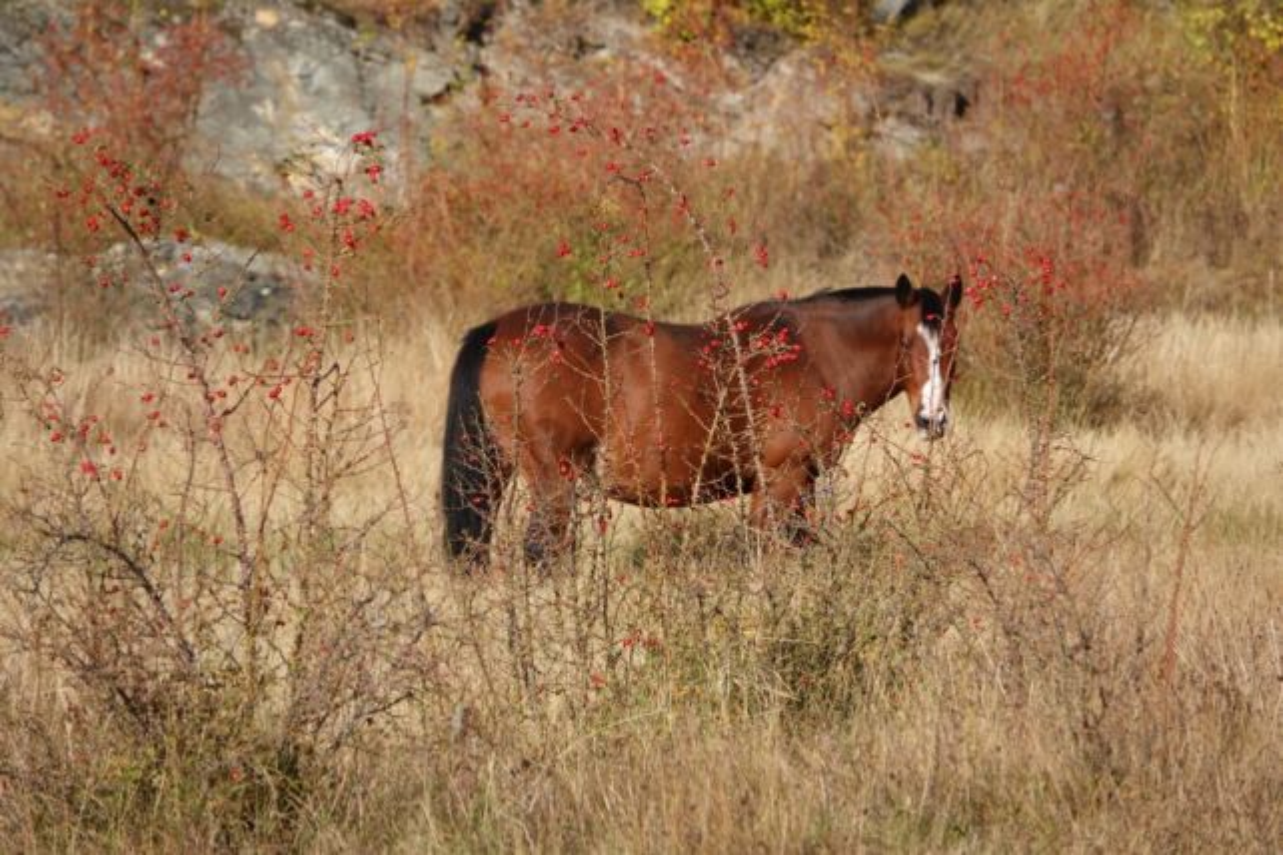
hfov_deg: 5.9
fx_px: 12508
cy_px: 428
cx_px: 642
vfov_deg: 3.9
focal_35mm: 351
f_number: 4
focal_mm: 128.59
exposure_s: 1/640
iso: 100
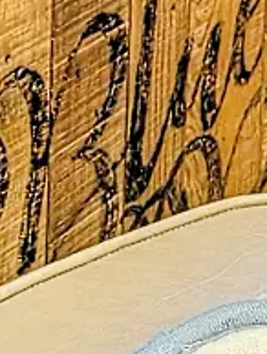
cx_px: -275
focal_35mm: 127
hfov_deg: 10.7
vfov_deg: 11.7
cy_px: -571
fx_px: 1303
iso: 651
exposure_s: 1/129
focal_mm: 6.9
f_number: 1.68
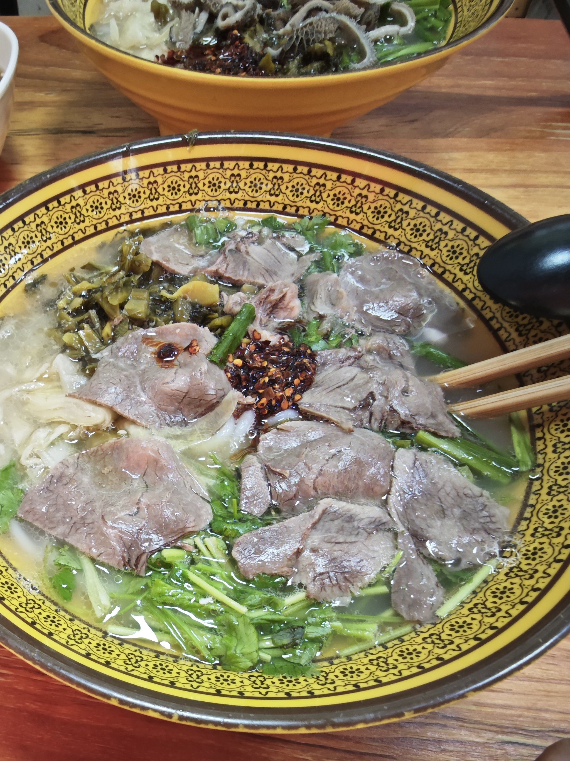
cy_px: 380
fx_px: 505
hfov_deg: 58.9
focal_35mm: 23
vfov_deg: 73.9
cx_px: 285
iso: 640
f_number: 2.2
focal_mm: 2.16
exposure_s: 1/33.3
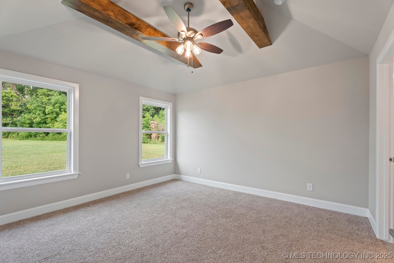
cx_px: 197
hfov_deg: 96.7
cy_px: 132
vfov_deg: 73.7
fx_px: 175
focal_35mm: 16
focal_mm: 16
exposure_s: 1/1.67
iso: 200
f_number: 9
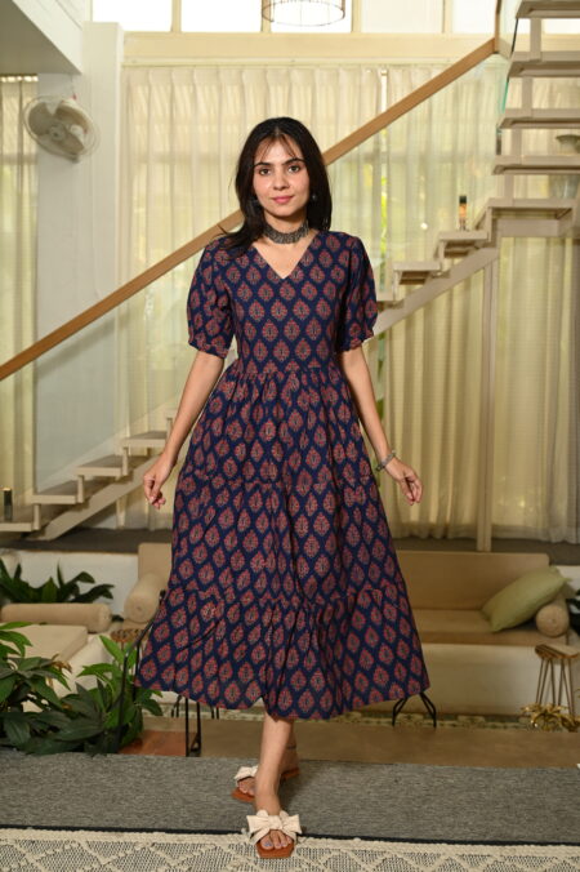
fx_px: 1016
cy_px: 436
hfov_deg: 31.9
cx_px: 290
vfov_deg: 46.4
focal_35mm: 42
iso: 320
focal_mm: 42
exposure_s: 1/160
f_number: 5
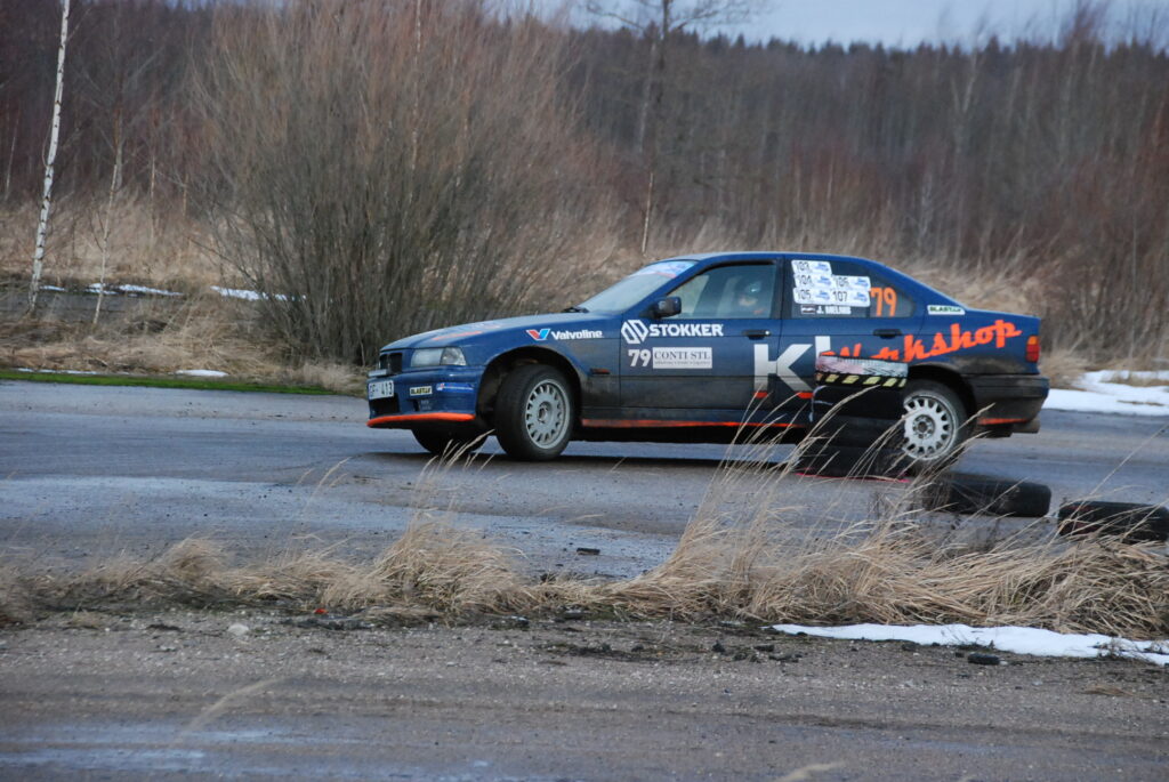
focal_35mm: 195
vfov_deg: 7.1
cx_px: 584
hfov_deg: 10.5
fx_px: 6338
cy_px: 391
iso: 1600
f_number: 8
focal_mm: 130
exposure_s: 1/1000
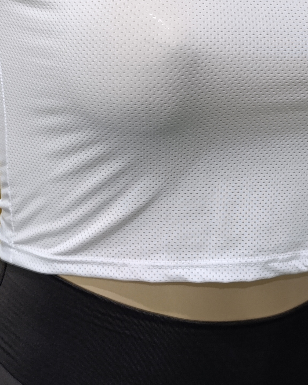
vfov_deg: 29.0
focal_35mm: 64
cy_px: 86
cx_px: 175
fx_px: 729
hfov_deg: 23.8
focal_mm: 6.14
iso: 1250
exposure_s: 1/60
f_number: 1.6
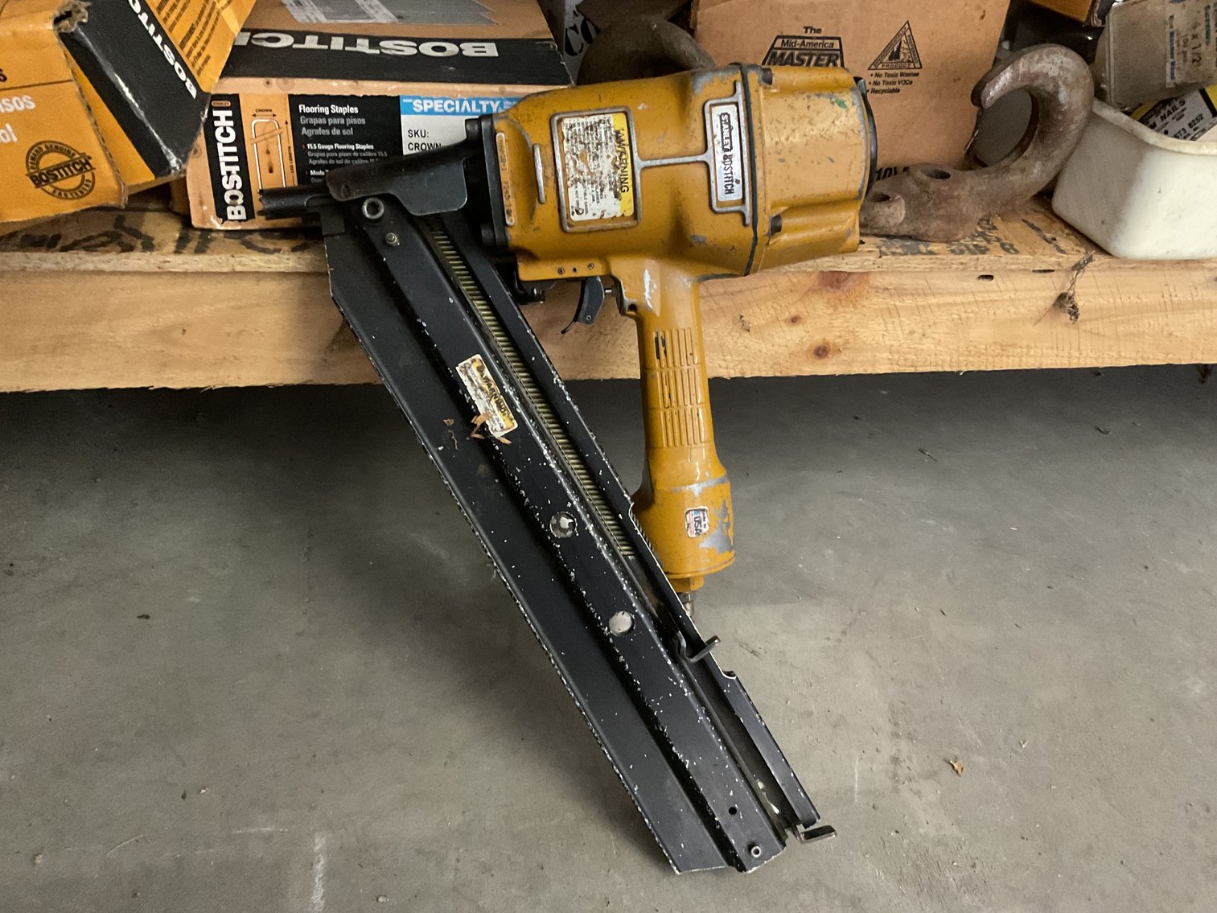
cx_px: 608
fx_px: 1020
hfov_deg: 61.7
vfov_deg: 48.2
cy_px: 456
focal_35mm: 29
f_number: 1.8
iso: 500
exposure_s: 1/30
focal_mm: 3
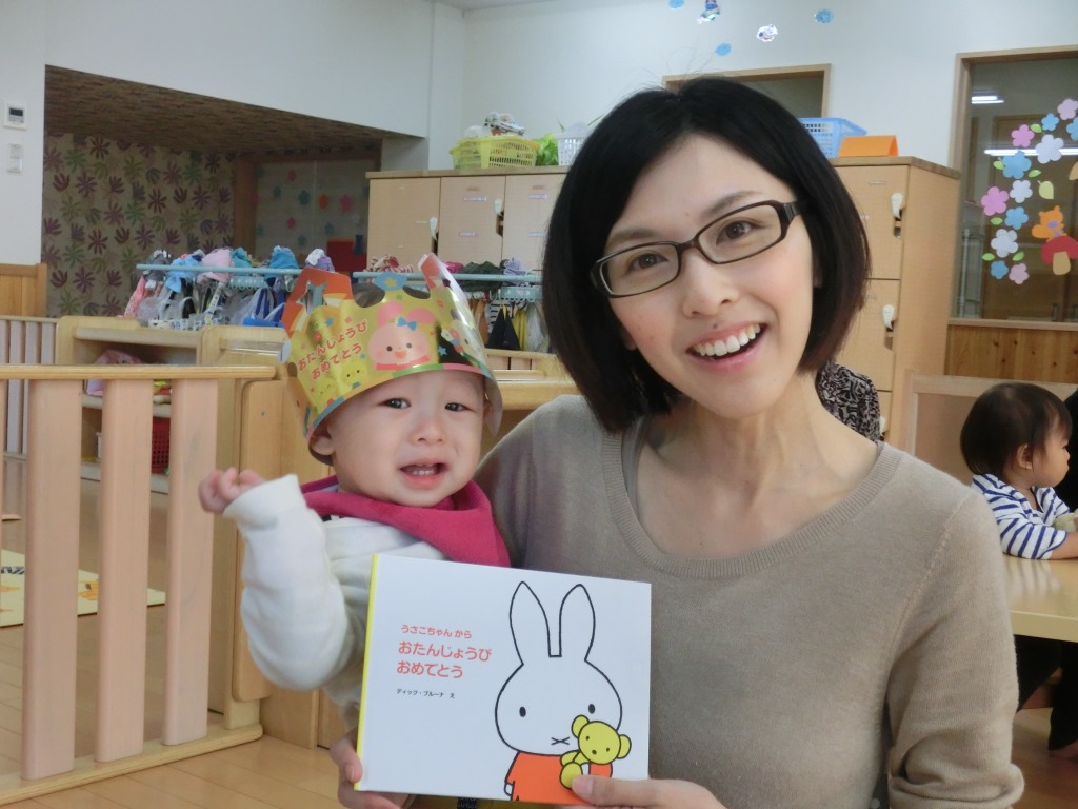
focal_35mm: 44
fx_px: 1370
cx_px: 539
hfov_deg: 42.9
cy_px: 404
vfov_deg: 32.9
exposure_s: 1/125
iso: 320
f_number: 3.4
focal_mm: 7.9
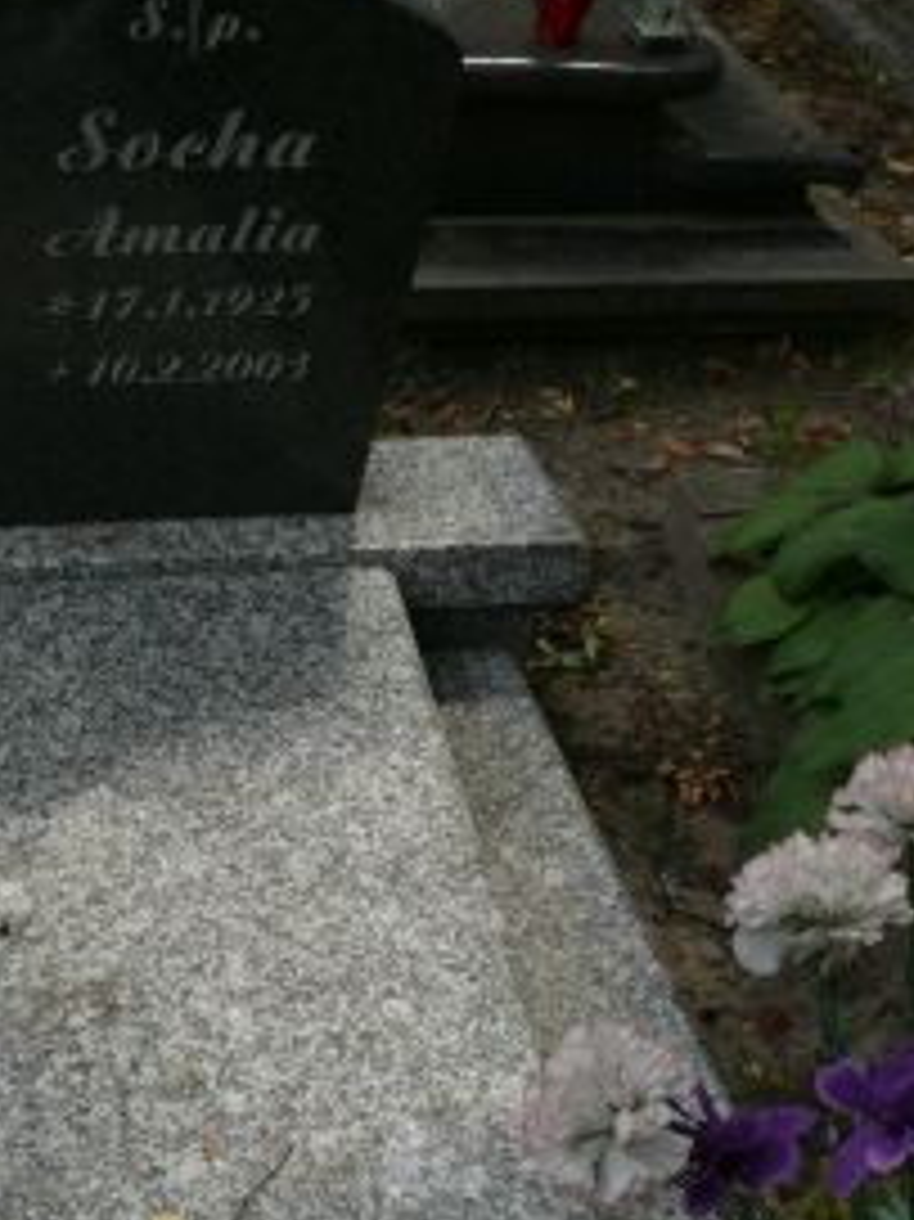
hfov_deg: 23.5
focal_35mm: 62
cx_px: 293
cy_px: 729
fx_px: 2184
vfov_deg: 31.1
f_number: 5.6
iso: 100
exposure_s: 1/200
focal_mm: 7.4
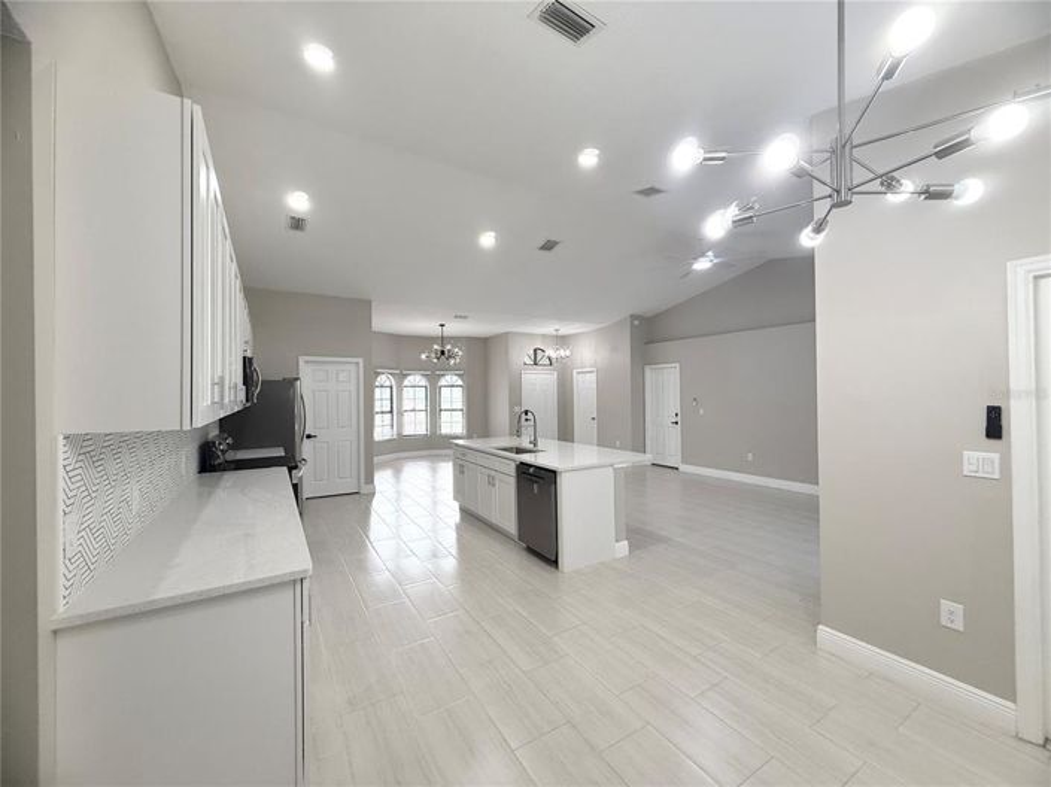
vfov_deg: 85.6
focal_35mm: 14
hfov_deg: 102.1
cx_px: 526
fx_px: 425
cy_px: 394
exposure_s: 1/120
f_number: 2.2
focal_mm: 2.22
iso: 125
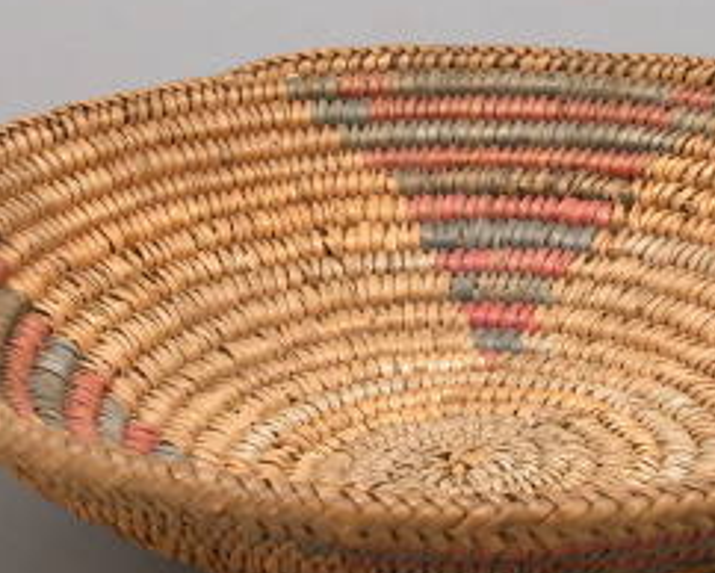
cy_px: 276
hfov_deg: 14.9
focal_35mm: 129
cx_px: 449
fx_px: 2732
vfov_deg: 12.0
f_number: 8
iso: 100
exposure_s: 1/4.1
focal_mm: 16.2
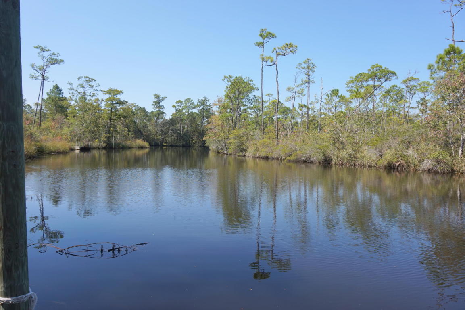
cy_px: 155
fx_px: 310
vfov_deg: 53.1
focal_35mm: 24
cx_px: 232
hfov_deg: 73.8
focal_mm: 16
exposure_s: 1/500
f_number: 5
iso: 100
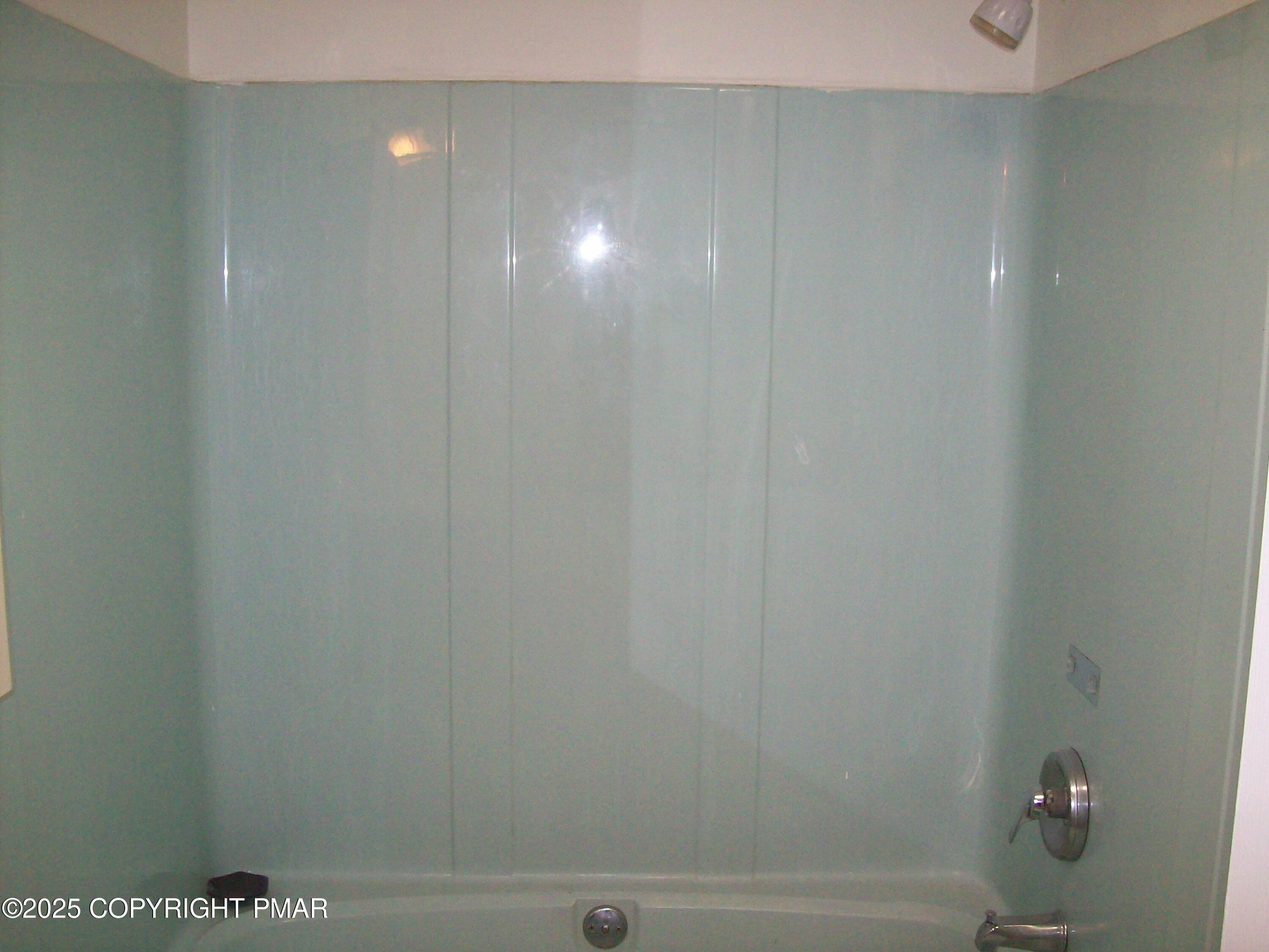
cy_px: 476
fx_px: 1320
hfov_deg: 51.4
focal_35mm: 36
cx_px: 634
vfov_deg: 39.7
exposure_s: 1/64
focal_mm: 6
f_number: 2.7
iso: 200
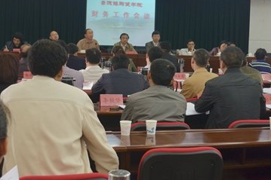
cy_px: 58
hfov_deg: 33.3
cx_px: 159
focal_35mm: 60
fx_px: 451
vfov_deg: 22.5
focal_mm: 24
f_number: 4
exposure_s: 1/50
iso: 400
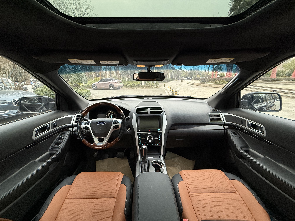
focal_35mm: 14
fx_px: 119
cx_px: 148
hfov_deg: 102.1
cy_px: 110
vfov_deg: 85.7
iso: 160
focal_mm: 2.22
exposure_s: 1/99
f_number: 2.2
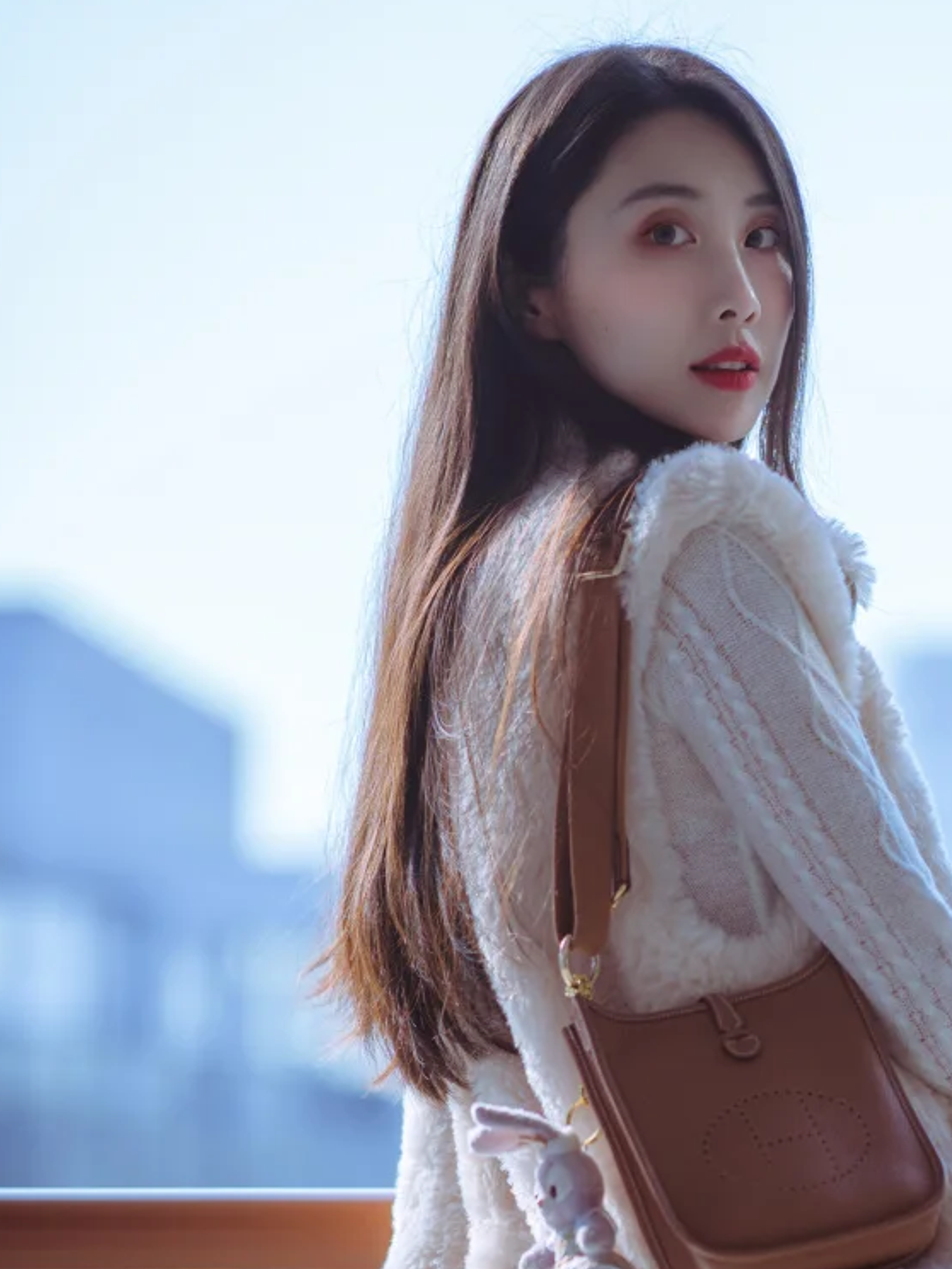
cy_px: 1114
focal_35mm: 178
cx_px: 759
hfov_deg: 8.3
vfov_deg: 11.0
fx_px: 6527
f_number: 1.8
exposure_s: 1/1600
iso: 100
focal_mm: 85
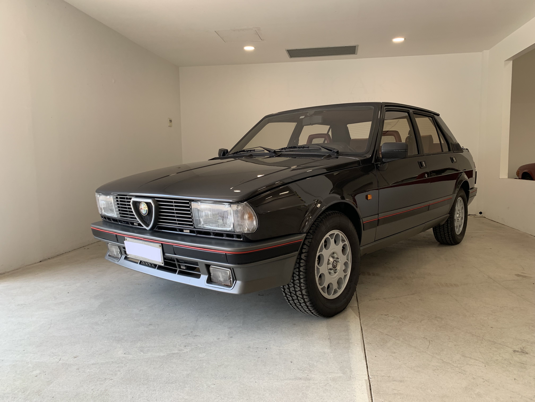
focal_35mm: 26
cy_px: 201
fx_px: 402
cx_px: 268
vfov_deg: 53.1
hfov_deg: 67.3
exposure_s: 1/121
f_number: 1.8
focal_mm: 4.25
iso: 40
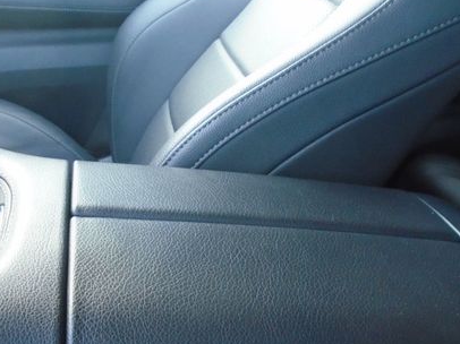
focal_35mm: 41
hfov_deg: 45.1
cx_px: 154
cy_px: 205
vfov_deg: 35.0
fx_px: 545
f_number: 3.2
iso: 400
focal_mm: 4.6
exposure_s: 1/30
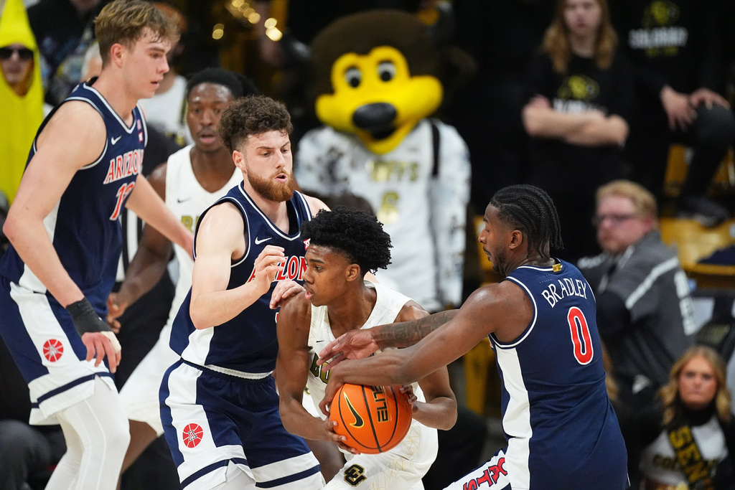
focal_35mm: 600
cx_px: 368
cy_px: 245
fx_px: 12251
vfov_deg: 2.3
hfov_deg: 3.4
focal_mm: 600
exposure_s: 1/1600
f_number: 4
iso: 8000
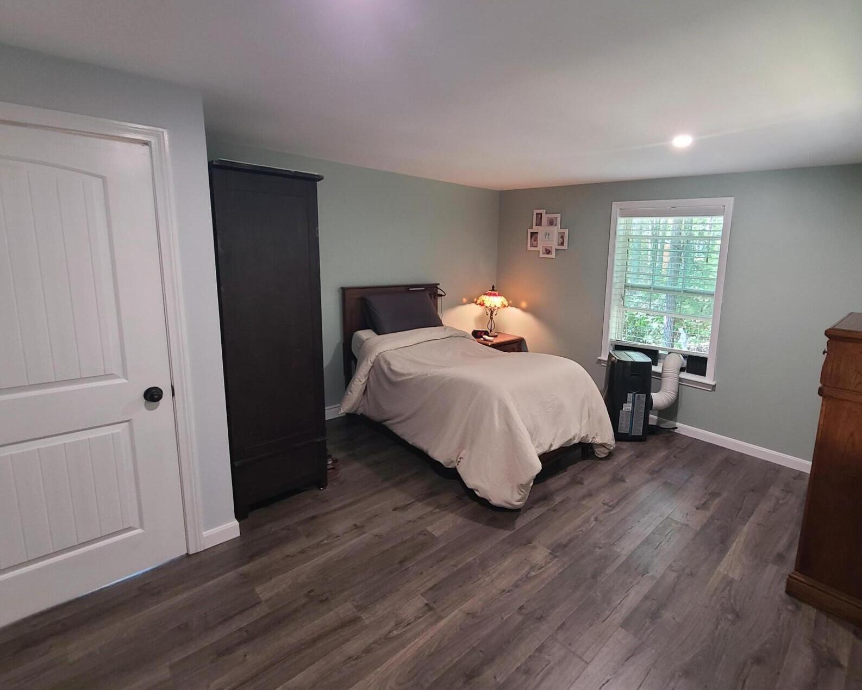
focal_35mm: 16
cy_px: 324
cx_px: 517
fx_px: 408
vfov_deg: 80.3
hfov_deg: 91.9
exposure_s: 1/40
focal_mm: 2.2
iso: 320
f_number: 2.2
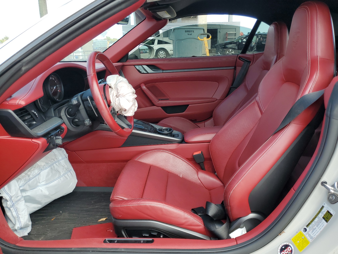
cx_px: 169
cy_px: 127
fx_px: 254
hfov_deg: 67.3
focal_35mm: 26
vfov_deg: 53.1
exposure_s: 1/476
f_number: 1.5
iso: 50
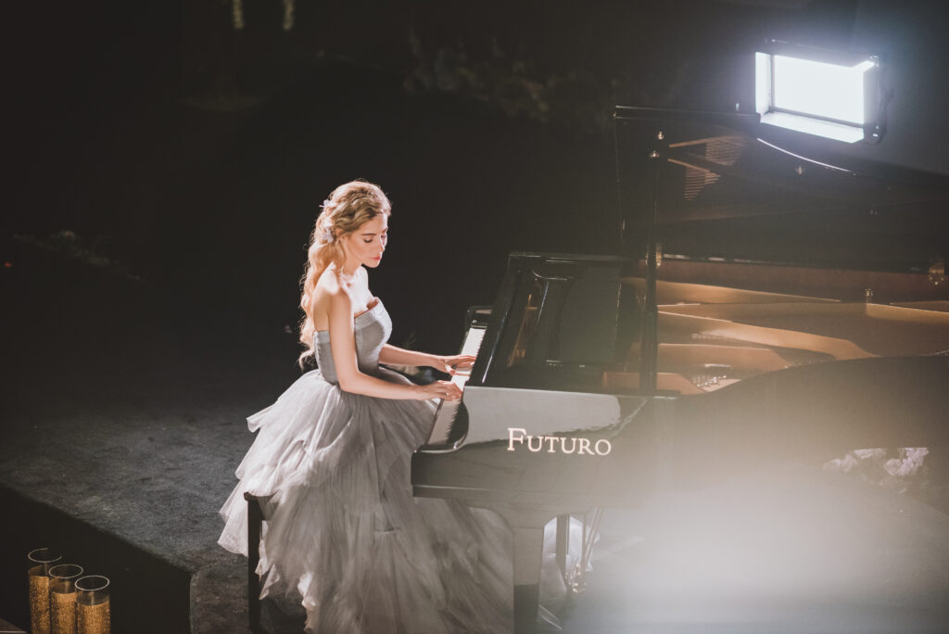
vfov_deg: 16.1
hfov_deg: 23.9
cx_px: 474
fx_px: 2242
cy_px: 317
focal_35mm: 85
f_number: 2.2
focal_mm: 85
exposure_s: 1/125
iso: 800
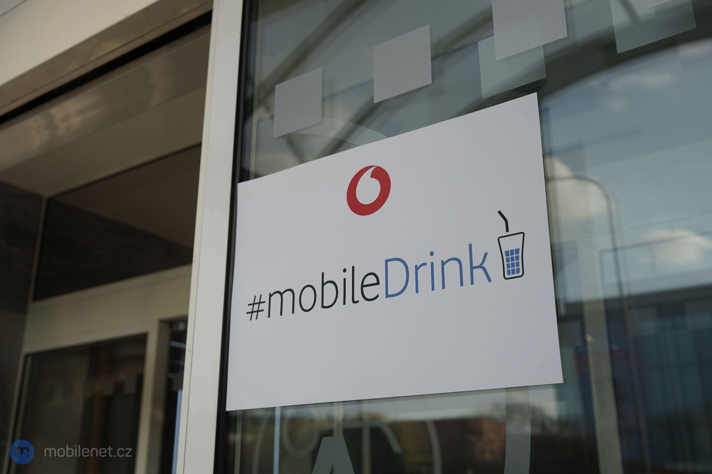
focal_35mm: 36
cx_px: 356
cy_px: 237
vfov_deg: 36.9
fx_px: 712
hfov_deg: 53.1
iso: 100
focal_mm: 36
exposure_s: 1/200
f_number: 5.6
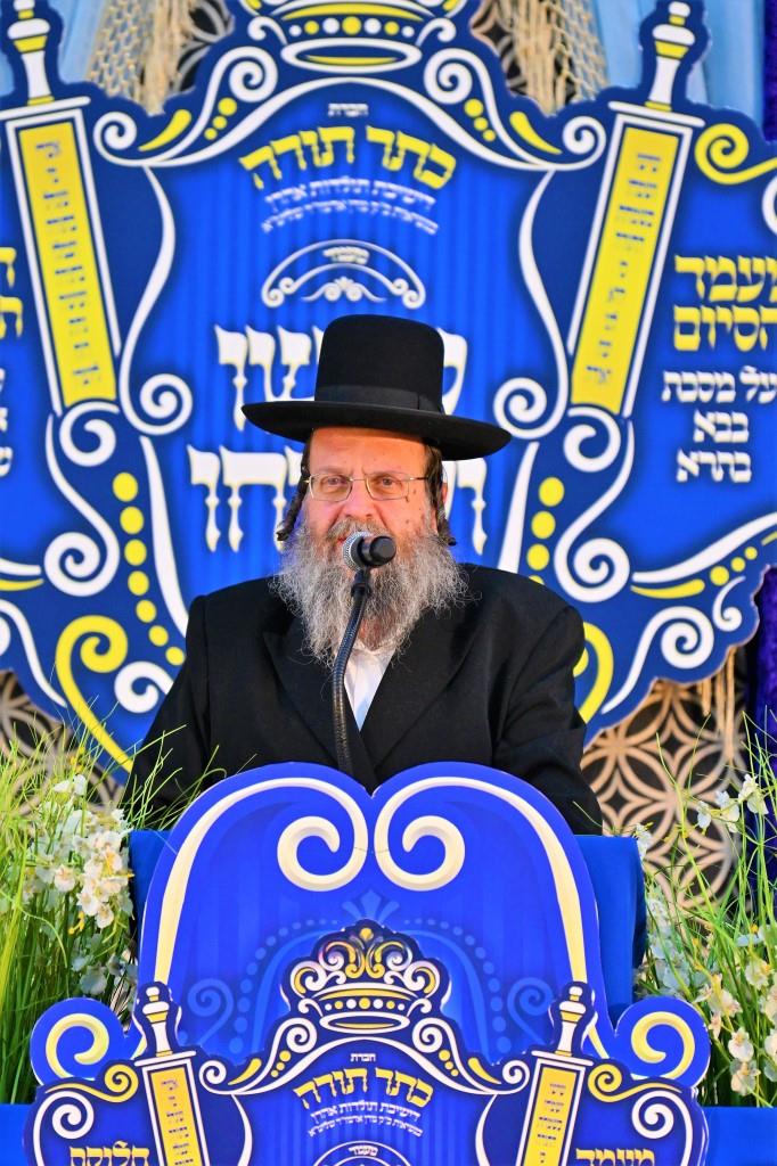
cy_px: 583
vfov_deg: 6.9
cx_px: 388
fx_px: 9718
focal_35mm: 300
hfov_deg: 4.6
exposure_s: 1/320
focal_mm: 200
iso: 640
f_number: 2.8
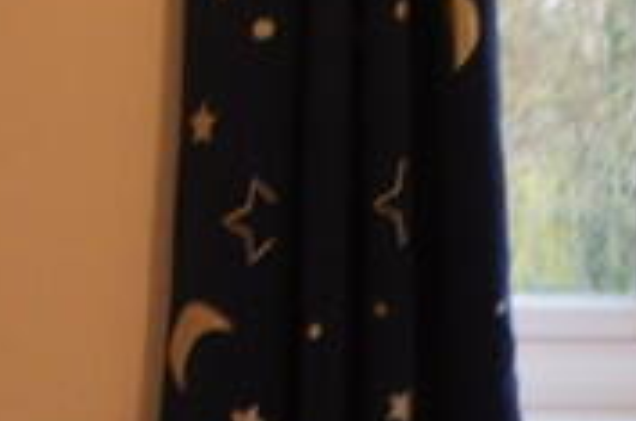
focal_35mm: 174
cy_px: 513
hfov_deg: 11.7
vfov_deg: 7.8
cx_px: 661
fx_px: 3066
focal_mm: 20
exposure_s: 1/20
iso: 400
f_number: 6.3
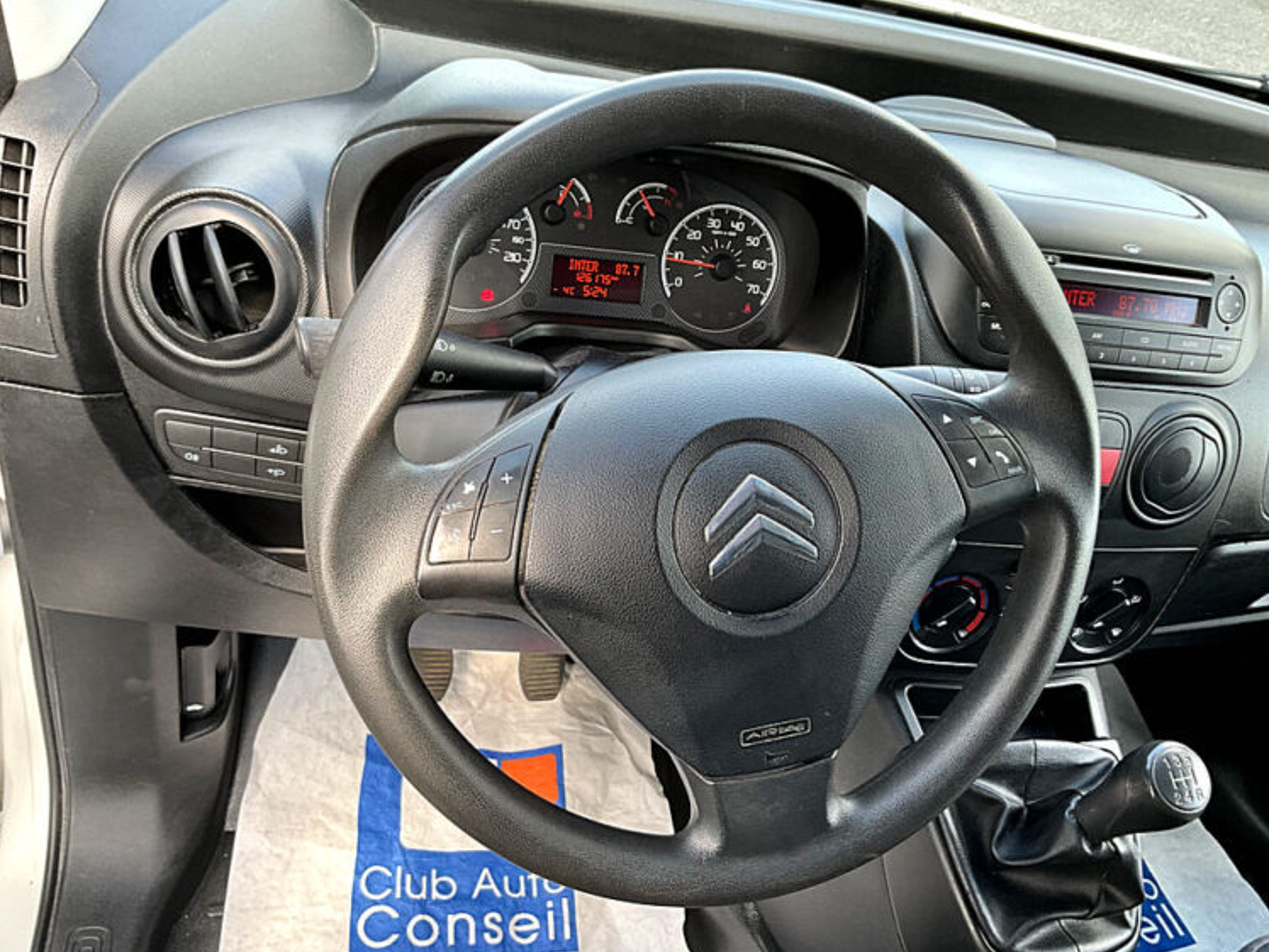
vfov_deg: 45.4
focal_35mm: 31
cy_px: 479
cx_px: 677
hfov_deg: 58.3
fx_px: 1136
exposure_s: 1/122
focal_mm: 3
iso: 50
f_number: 1.8
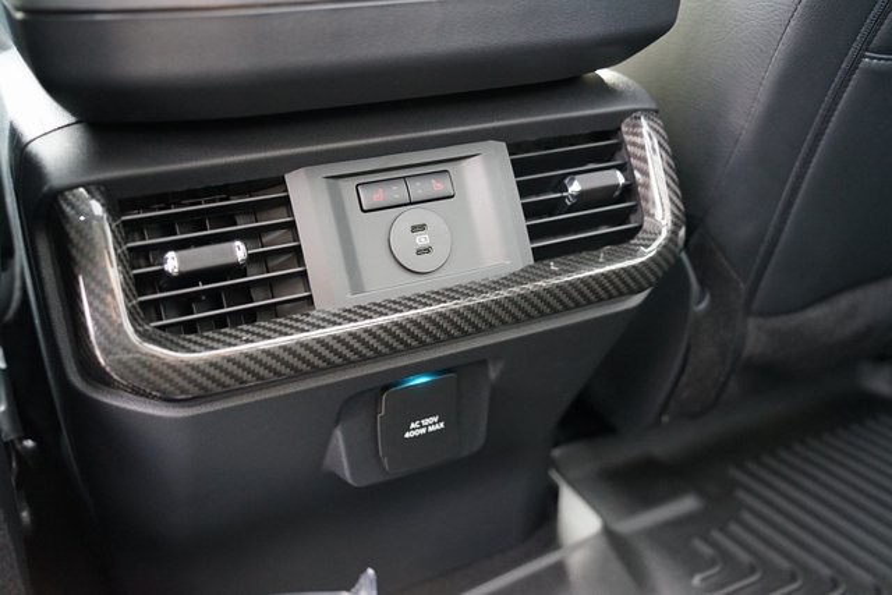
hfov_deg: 54.4
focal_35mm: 35
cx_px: 446
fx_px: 867
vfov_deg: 37.9
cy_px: 298
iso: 4000
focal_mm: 35
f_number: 3.2
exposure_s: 1/160
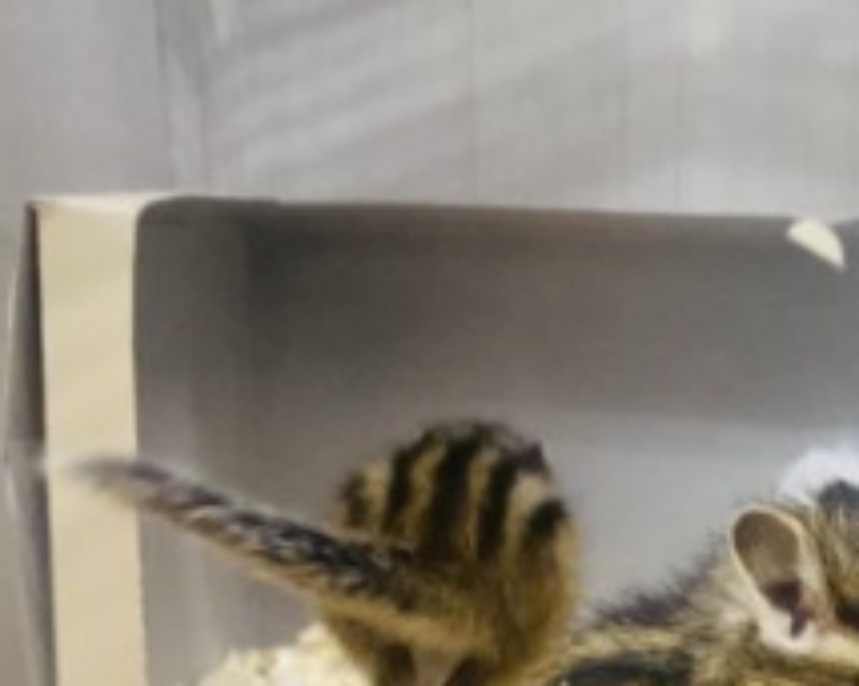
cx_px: 795
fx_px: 1931
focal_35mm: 76
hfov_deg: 24.3
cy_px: 778
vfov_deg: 19.2
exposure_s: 1/50
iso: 400
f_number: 1.8
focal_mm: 4.25
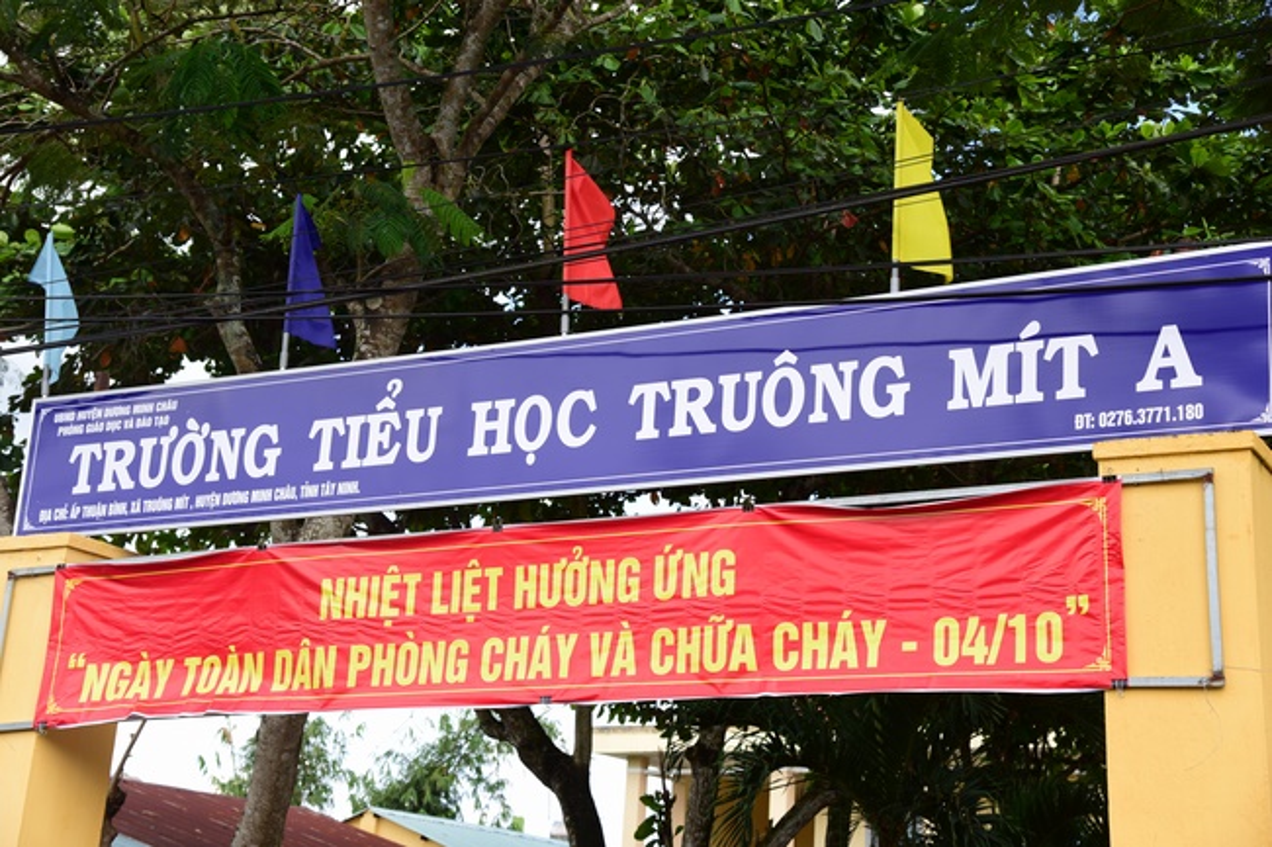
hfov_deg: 36.3
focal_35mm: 55
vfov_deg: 24.6
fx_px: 1943
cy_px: 424
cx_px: 636
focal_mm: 55
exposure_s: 1/200
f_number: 6.3
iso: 160
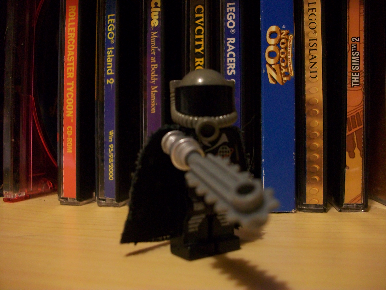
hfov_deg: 56.8
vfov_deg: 44.2
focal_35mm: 32
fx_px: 357
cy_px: 145
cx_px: 193
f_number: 2.8
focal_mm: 5.7
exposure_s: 1/8
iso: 160
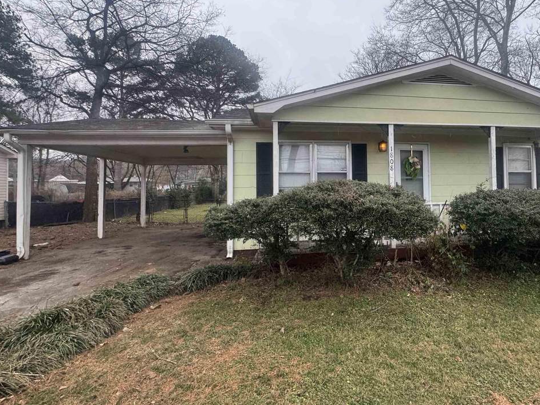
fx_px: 296
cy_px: 176
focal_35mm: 19
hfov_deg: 83.6
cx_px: 325
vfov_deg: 68.4
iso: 125
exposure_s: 1/99
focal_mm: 2.22
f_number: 2.2
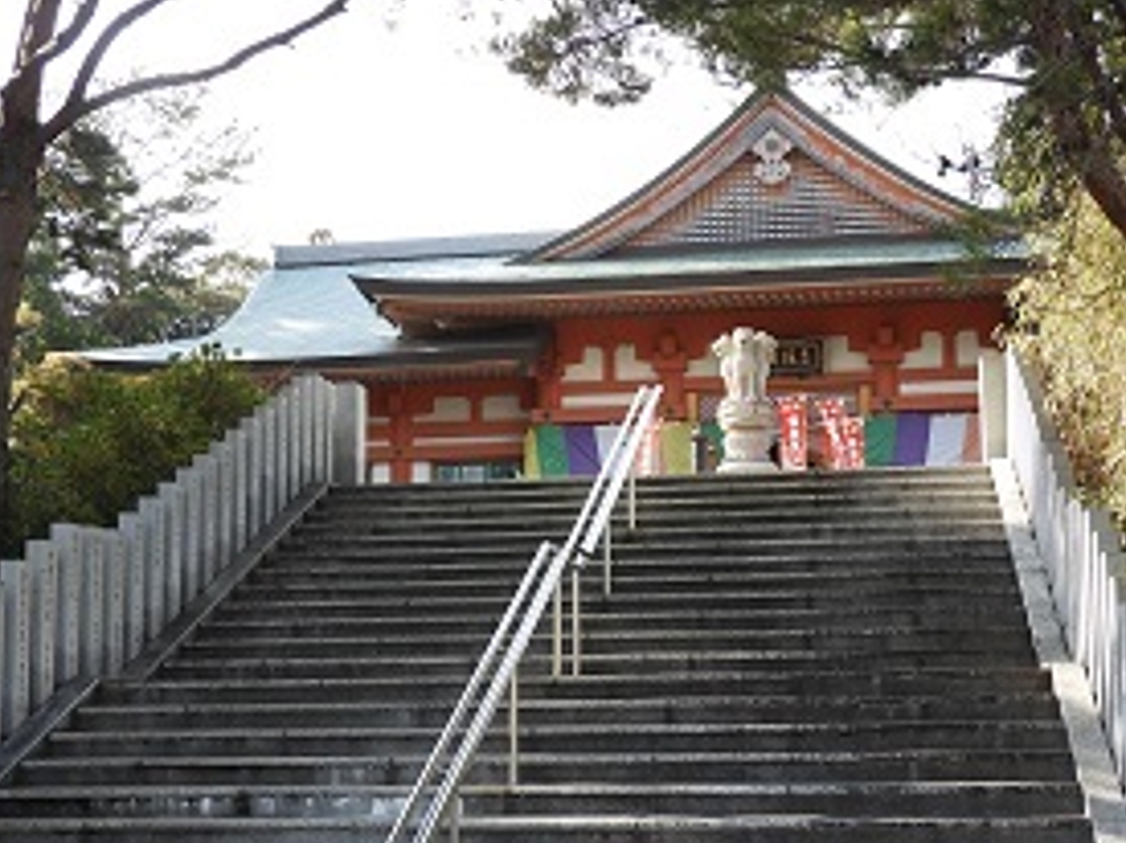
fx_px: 1561
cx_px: 635
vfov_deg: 30.0
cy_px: 573
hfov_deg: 39.6
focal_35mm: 48
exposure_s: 1/200
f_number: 3.6
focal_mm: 5.9
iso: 100
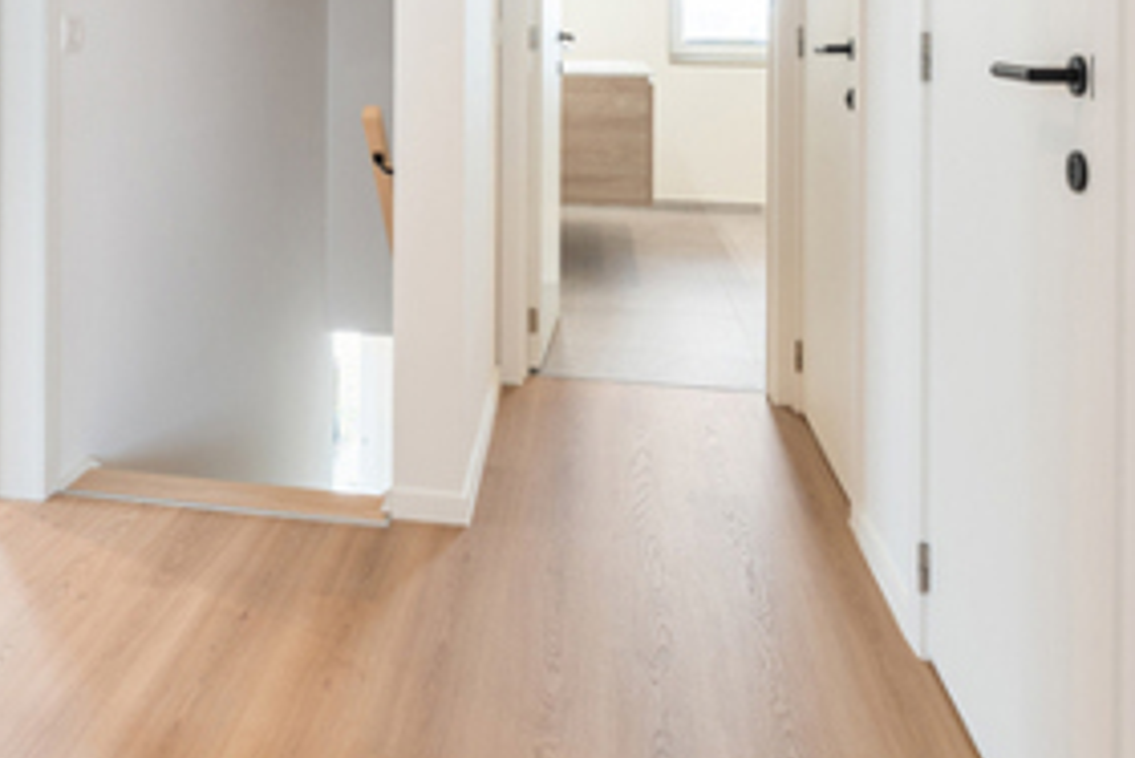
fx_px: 1136
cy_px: 8
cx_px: 328
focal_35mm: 36
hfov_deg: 51.5
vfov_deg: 33.8
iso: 250
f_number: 11
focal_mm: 14
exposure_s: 1/2
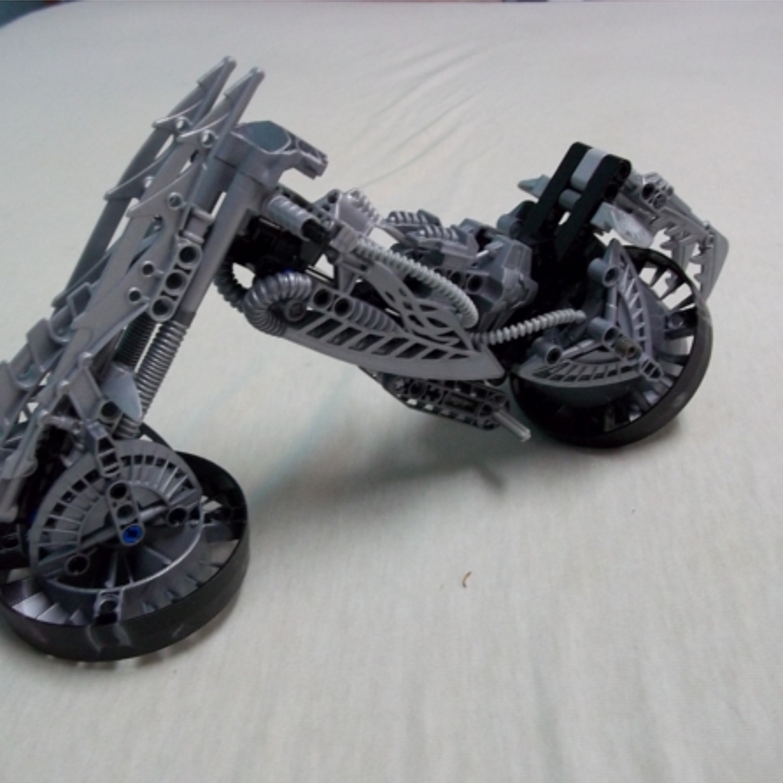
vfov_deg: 43.9
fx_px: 972
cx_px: 335
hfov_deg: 43.7
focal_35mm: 38
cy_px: 392
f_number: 2.9
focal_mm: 5.7
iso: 157
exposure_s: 1/30
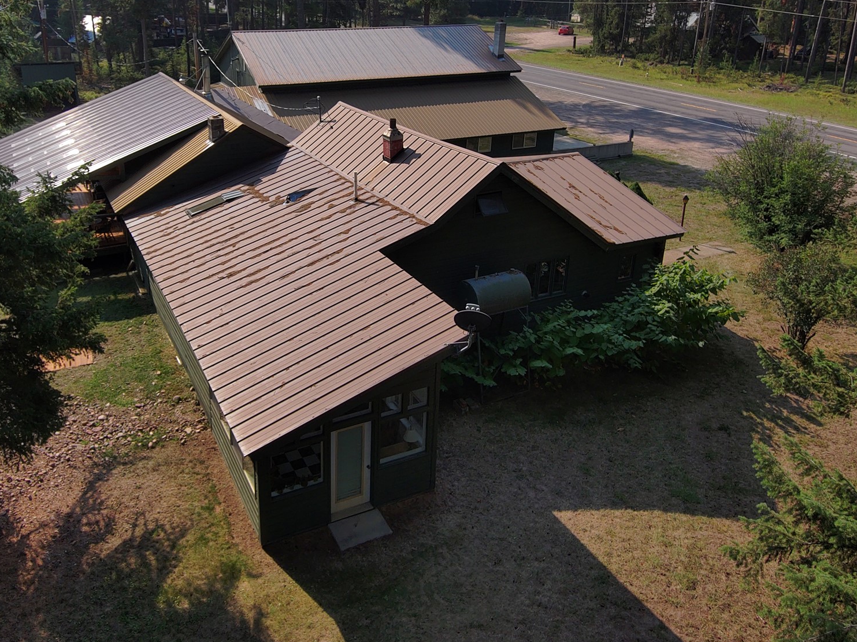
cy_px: 229
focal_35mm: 29
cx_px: 339
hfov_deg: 61.1
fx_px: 718
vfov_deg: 47.6
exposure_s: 1/1066
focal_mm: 3.7
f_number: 2.8
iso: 100
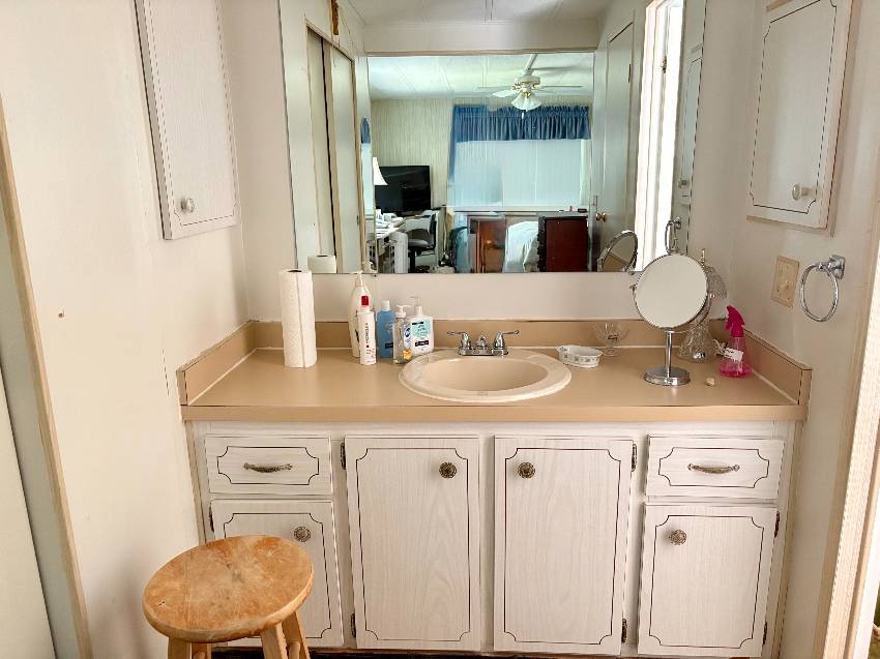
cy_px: 330
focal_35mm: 26
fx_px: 661
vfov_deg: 53.0
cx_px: 440
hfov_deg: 67.3
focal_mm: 5.96
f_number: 1.6
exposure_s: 1/56
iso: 500
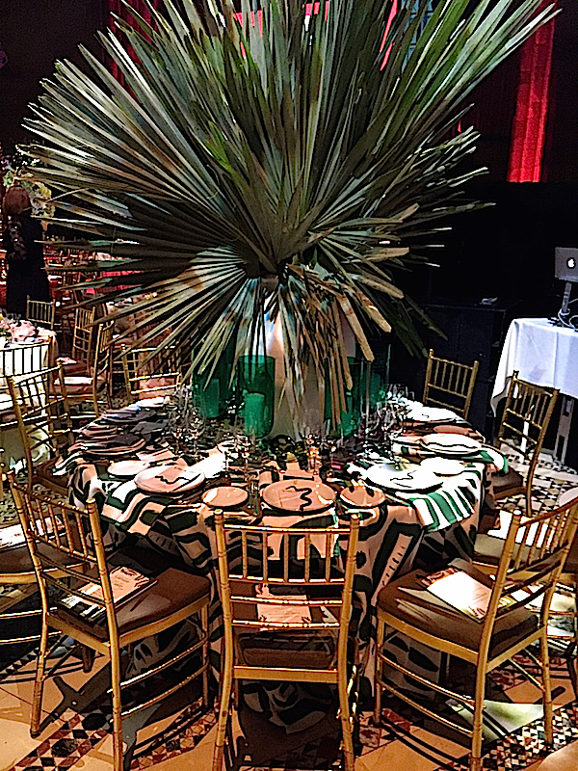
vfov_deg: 61.7
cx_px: 289
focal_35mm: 29
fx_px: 646
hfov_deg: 48.2
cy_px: 386
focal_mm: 4.15
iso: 320
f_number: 2.2
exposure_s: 1/15
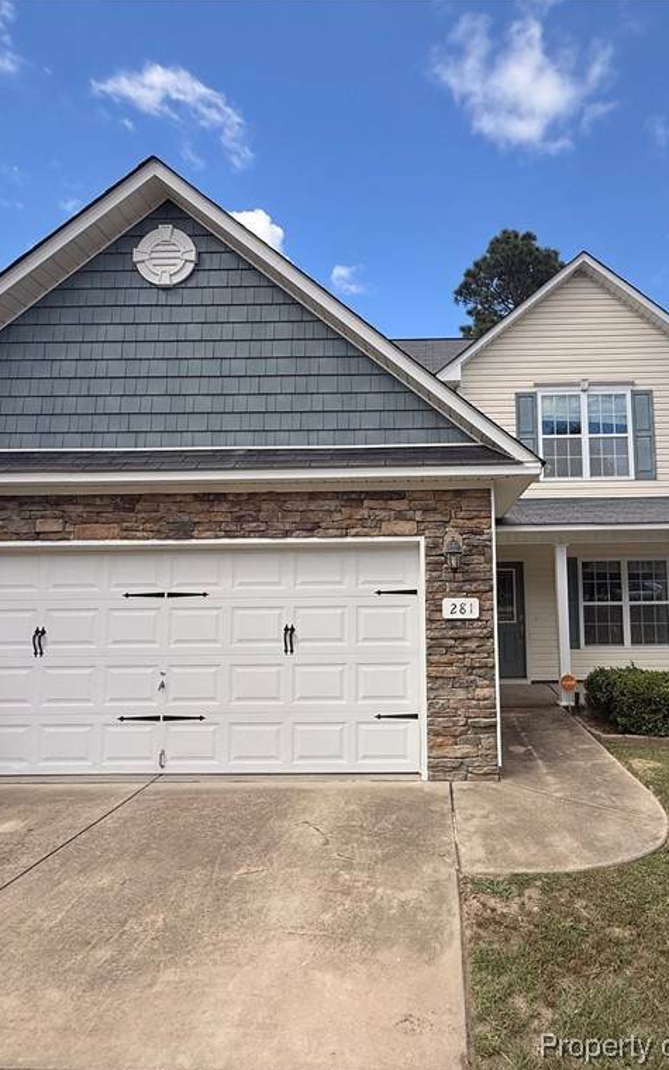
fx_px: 583
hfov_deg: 58.5
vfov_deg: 85.1
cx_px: 437
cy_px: 536
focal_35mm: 20
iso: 64
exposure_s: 1/1211
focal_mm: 2.22
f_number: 2.2
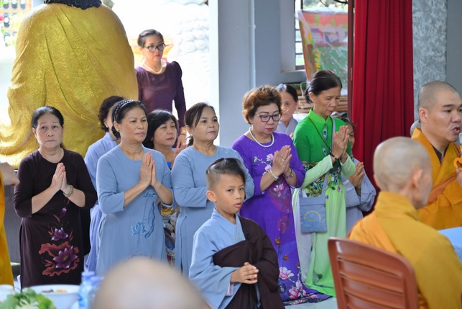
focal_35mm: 93
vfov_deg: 14.7
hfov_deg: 21.9
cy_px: 154
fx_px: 1194
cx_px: 231
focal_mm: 92
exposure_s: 1/100
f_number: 4
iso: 500
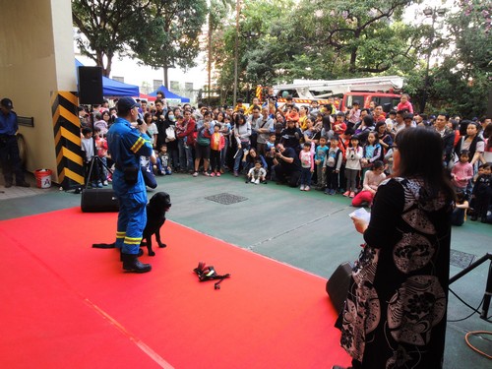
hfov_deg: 71.6
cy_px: 184
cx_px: 246
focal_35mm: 24
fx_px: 341
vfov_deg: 56.8
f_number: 5.6
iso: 140
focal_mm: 4.3
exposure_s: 1/30
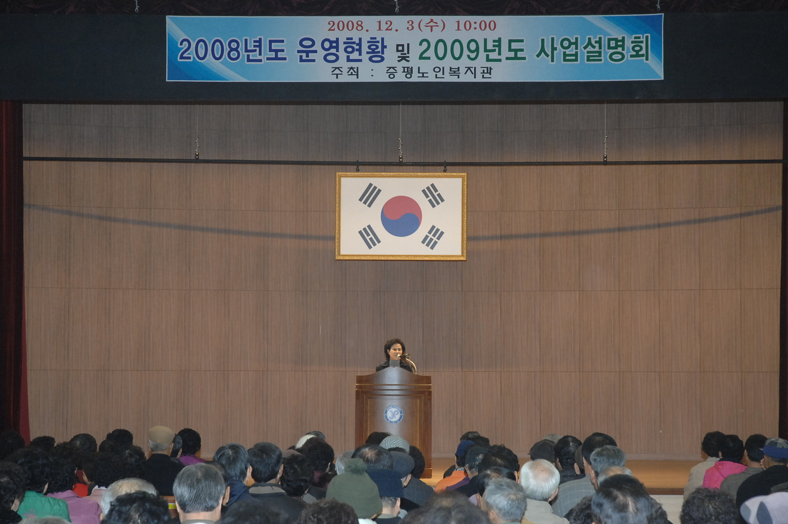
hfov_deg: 24.6
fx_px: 1804
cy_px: 262
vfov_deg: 16.5
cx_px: 394
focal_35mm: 82
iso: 800
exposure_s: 1/60
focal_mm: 55
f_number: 6.7
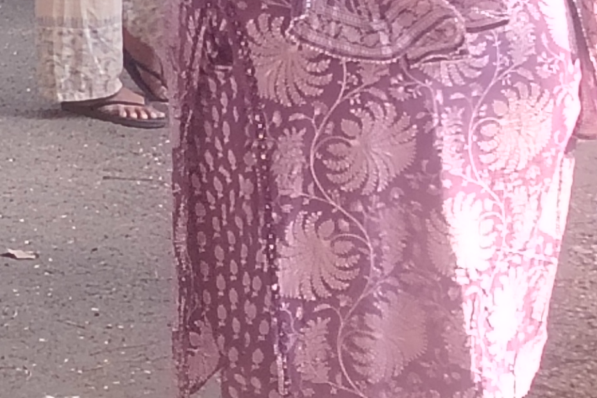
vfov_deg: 6.1
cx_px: 28
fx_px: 3632
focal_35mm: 219
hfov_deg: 9.3
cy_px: -484
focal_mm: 5.25
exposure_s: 1/142
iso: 100
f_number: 1.75
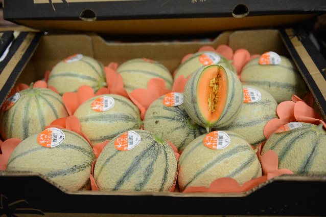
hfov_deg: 53.2
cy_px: 108
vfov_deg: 36.8
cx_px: 163
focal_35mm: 36
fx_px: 326
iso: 1600
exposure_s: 1/200
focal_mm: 36
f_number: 2.8
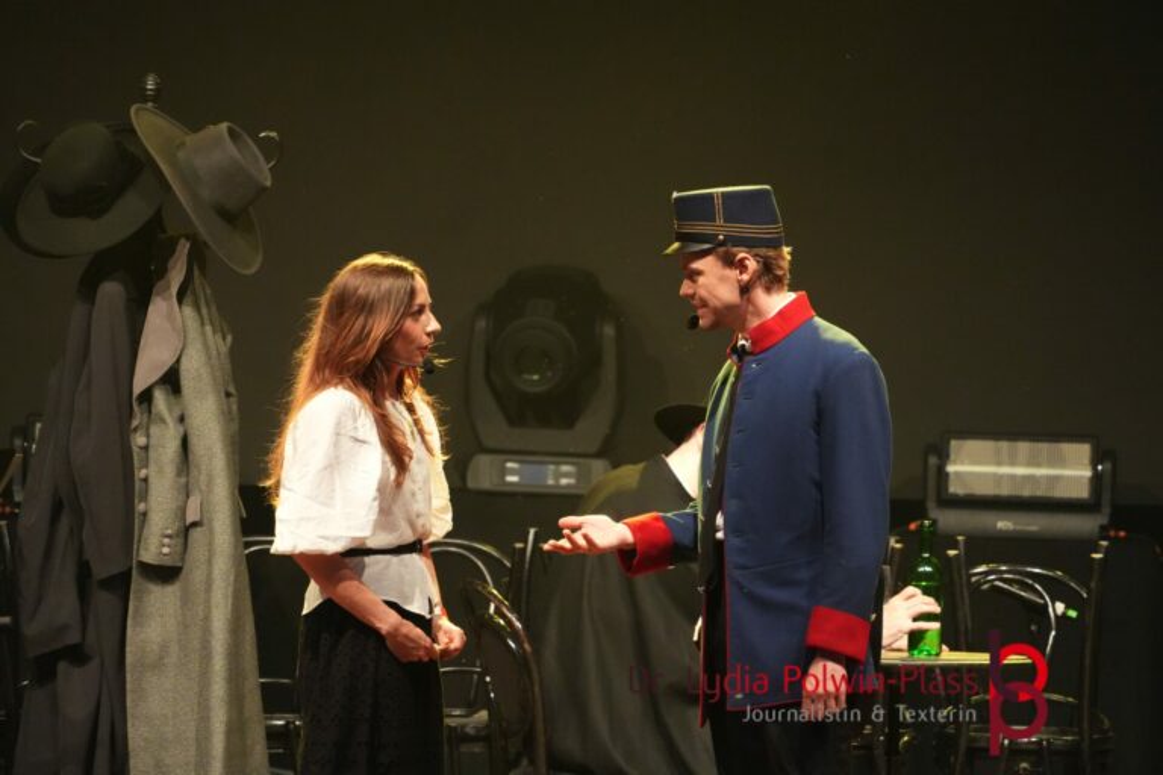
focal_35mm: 450
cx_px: 582
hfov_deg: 4.6
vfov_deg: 3.1
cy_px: 388
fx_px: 14536
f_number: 6.3
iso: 6400
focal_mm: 300
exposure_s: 1/100
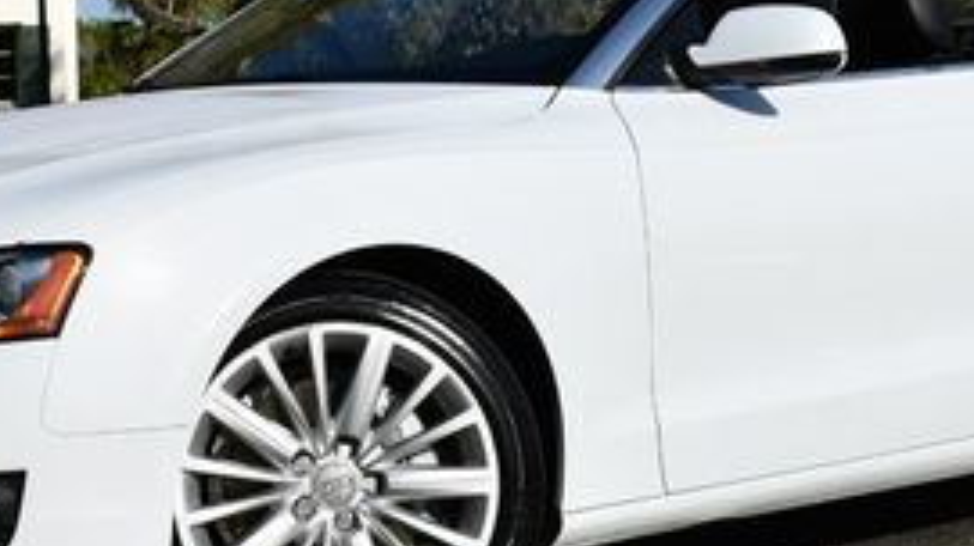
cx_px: 471
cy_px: 14
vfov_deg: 11.0
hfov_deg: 19.6
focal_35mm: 109
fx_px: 2813
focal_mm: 22
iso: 100
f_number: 9
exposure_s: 1/320
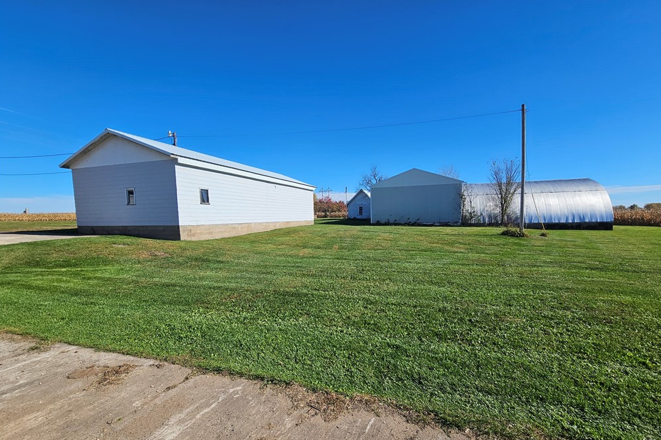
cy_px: 240
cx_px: 340
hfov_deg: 104.2
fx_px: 257
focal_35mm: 14
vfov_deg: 81.0
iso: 50
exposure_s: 1/3246
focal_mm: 2.2
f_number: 2.2
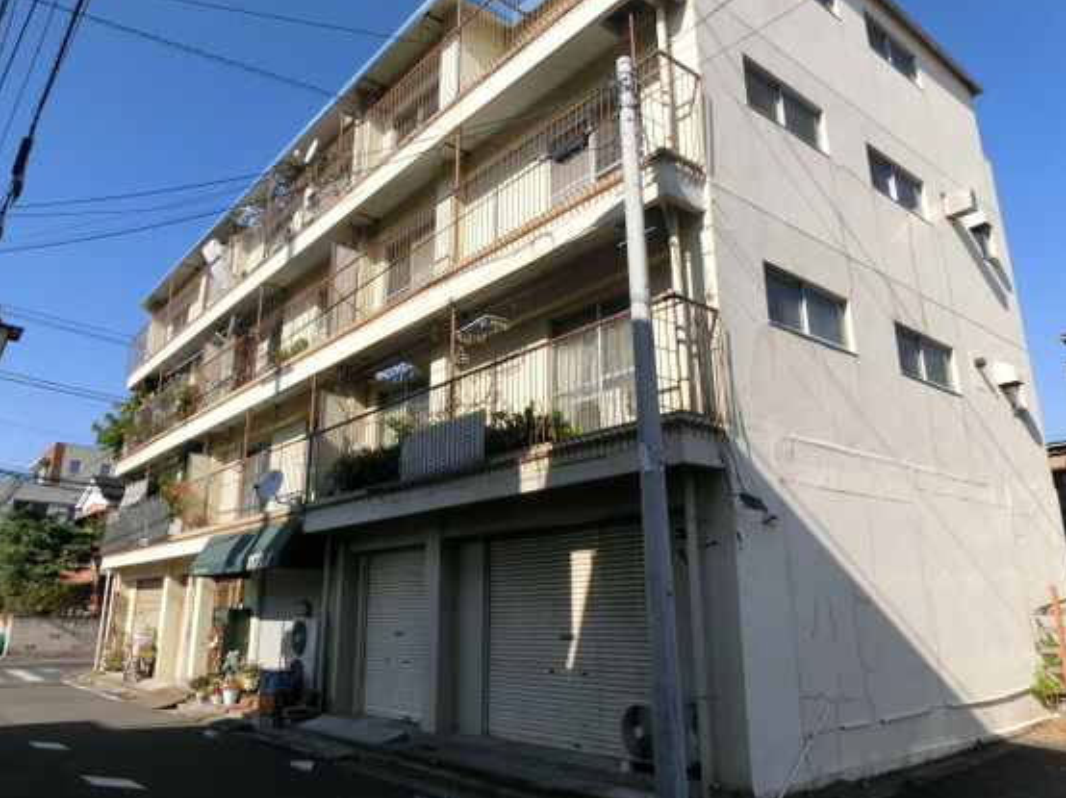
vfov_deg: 53.0
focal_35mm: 26
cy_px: 383
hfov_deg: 67.3
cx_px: 514
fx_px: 800
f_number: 7.9
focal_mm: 4.24
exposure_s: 1/160
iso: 80
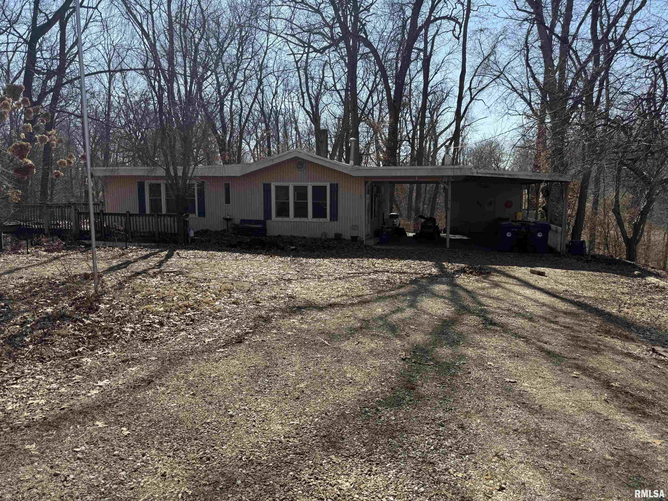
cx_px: 334
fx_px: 463
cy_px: 250
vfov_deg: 56.8
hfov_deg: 71.6
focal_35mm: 24
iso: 100
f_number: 1.78
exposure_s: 1/3584
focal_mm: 6.76
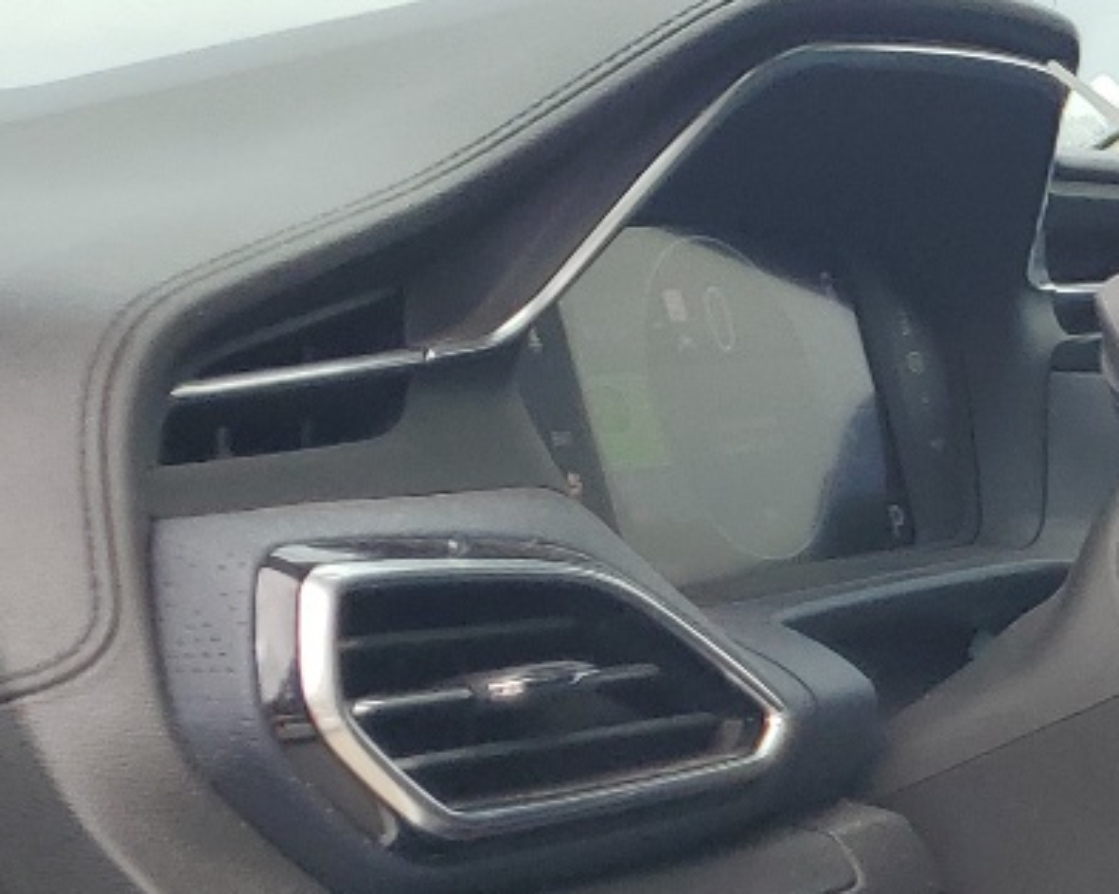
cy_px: 1135
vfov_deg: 14.4
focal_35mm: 103
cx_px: 2136
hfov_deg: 15.5
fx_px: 3410
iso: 50
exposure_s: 1/588
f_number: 1.5
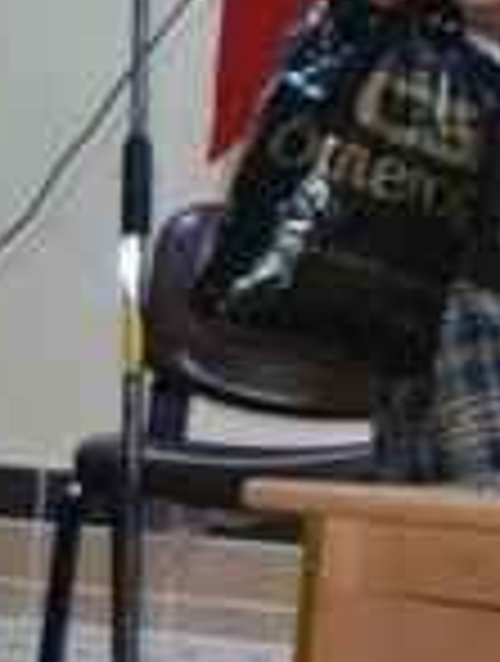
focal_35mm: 213
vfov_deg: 9.2
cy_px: 25
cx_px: 1306
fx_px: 4084
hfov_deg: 6.6
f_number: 4.5
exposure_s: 1/60
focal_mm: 34
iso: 2200
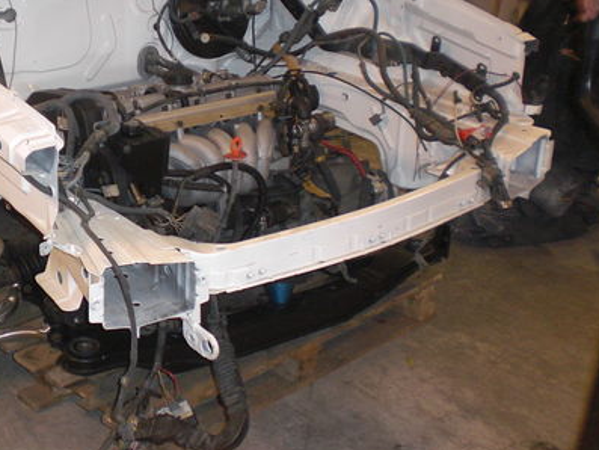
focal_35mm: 58
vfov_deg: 25.2
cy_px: 205
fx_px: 1004
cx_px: 148
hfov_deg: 32.6
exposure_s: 1/60
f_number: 3.1
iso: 200
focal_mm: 6.3
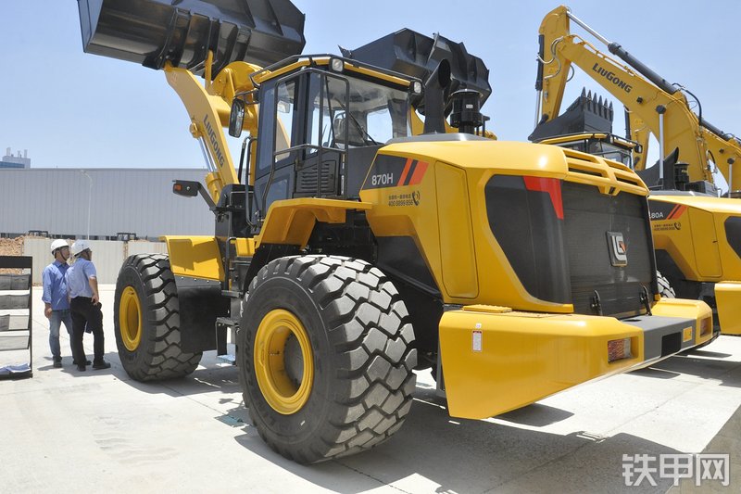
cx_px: 370
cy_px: 247
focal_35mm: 27
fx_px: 556
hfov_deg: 67.4
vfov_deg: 47.9
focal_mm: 18
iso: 1250
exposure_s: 1/640
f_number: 13
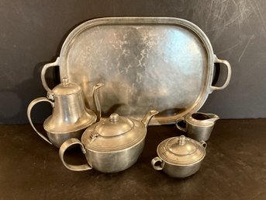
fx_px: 223
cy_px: 100
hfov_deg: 61.7
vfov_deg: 48.2
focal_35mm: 29
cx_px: 133
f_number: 1.8
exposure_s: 1/60
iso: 200
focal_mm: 3
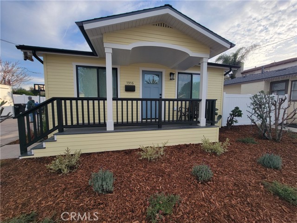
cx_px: 148
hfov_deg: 106.2
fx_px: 112
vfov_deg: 89.9
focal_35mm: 13
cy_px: 112
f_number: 2.2
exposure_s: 1/566
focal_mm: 2.2
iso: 50
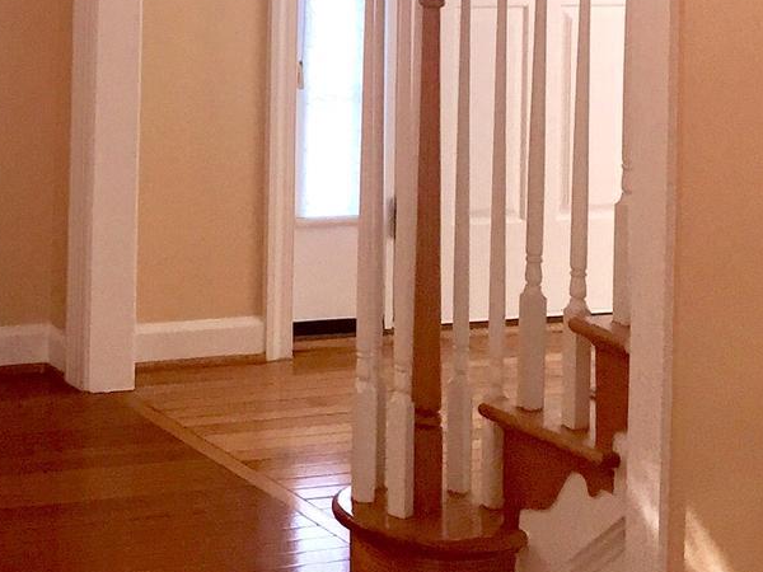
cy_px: -324
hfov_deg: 18.3
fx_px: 2182
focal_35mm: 99
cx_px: -263
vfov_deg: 13.9
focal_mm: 4.15
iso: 50
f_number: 2.2
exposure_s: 1/120
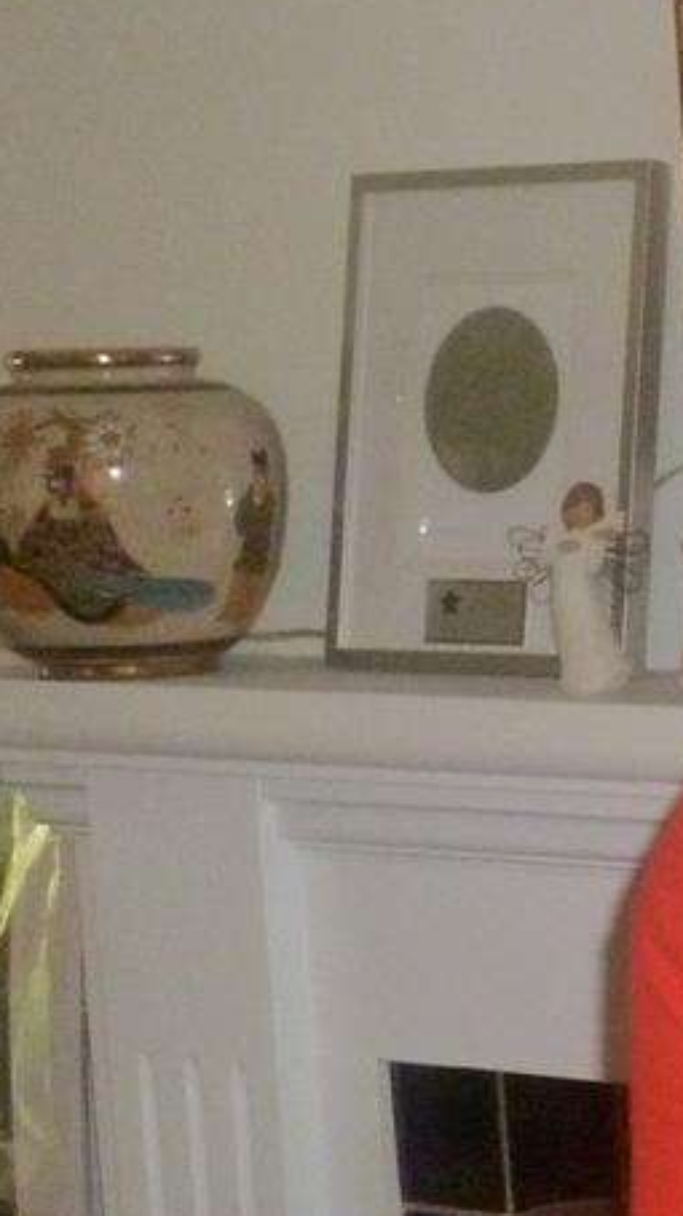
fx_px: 3965
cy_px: 1015
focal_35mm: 123
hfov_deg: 8.8
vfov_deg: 17.3
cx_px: 1746
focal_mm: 5.7
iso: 500
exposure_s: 1/60
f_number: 2.9
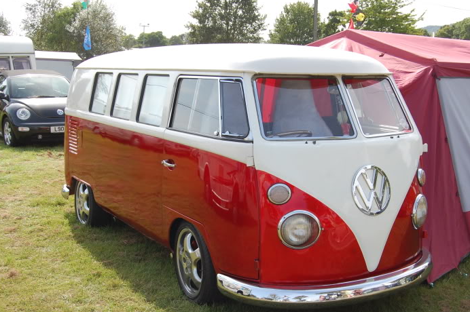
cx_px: 232
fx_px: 587
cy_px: 177
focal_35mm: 45
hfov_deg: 43.6
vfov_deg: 29.8
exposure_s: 1/200
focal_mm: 26
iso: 200
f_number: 7.1
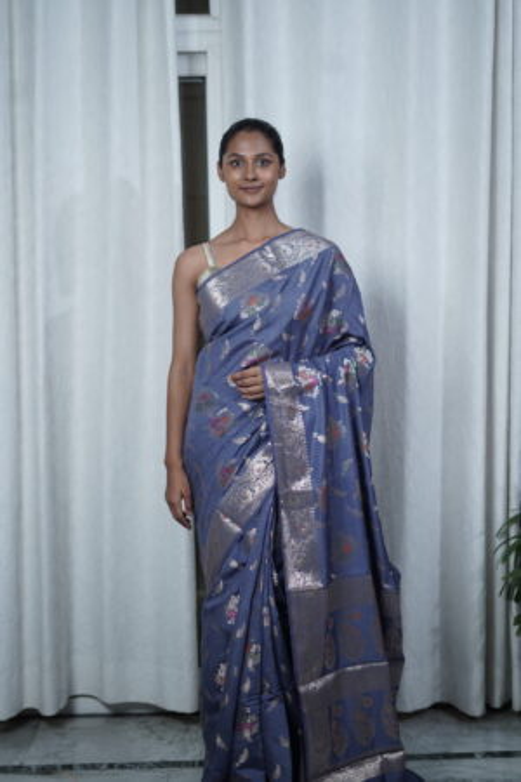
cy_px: 391
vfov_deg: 39.6
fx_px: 1085
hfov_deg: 27.0
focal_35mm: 50
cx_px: 260
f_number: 1.8
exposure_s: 1/100
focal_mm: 50
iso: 250
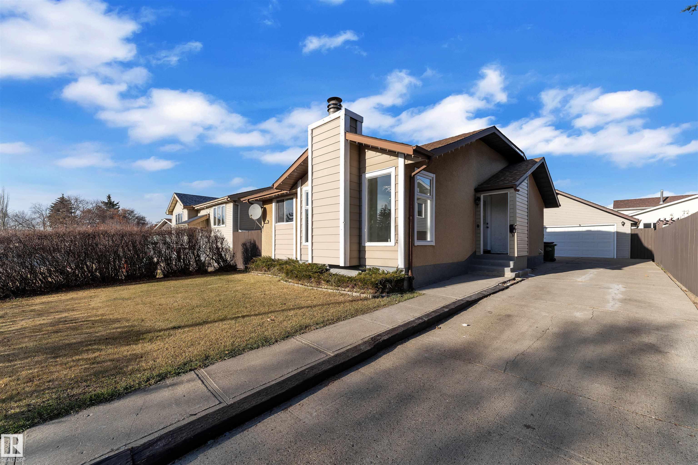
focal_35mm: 14
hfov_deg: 104.3
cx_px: 349
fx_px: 271
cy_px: 232
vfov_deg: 81.2
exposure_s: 1/1000
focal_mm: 14
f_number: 6.3
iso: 200
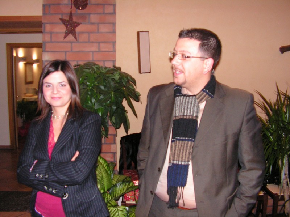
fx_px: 302
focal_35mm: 36
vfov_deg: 39.7
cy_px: 108
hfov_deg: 51.4
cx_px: 145
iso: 200
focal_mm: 6
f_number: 3.2
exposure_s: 1/40
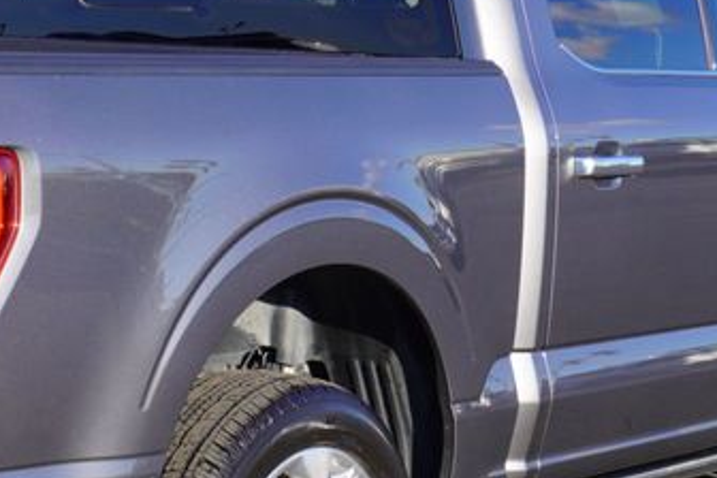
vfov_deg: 10.7
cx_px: 120
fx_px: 2549
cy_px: 322
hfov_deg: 15.9
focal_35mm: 128
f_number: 8
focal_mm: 28
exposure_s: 1/100
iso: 100
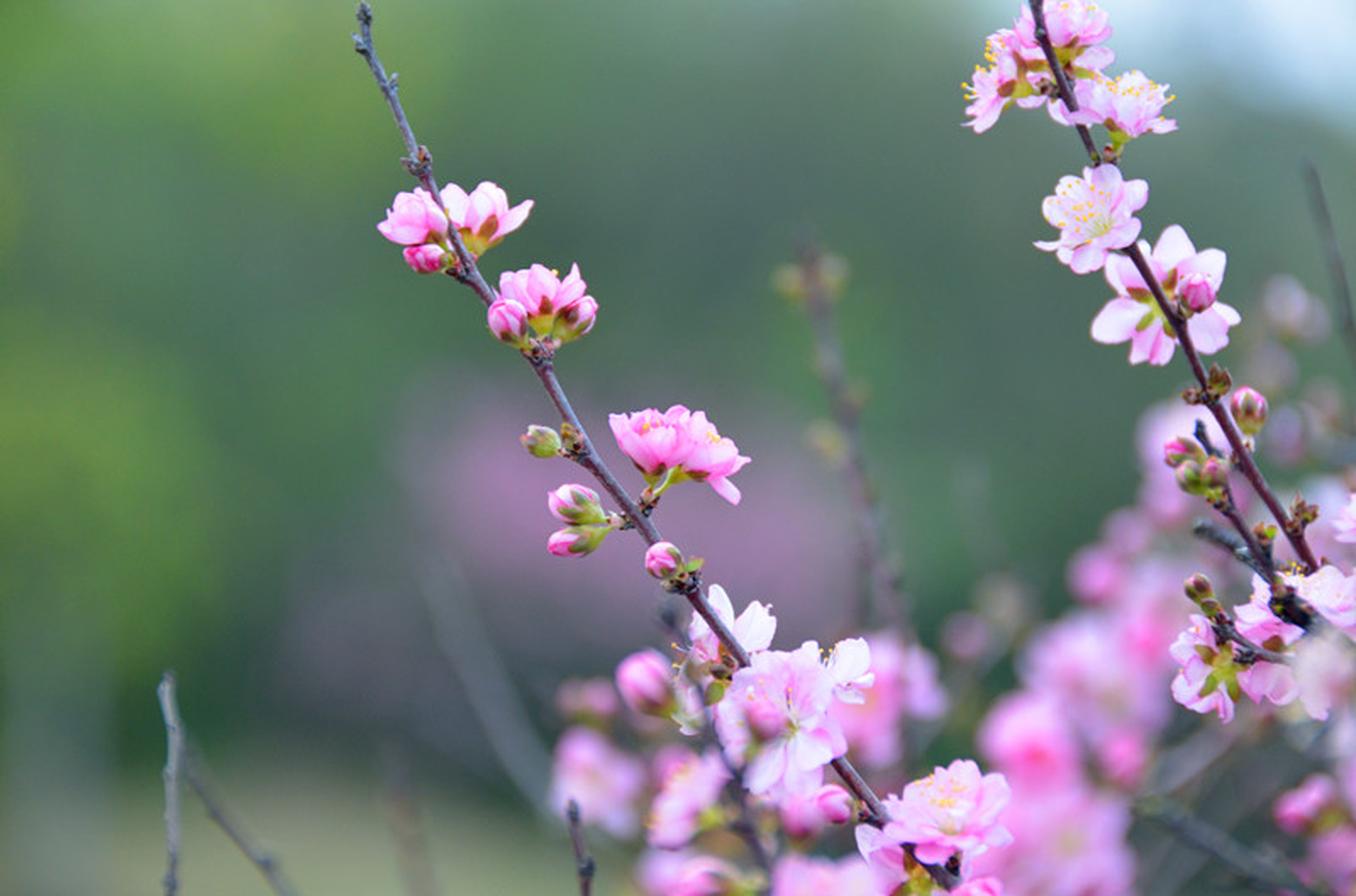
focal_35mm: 195
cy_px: 448
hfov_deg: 10.6
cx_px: 678
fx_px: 7326
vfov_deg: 7.0
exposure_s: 1/125
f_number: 5.6
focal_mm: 130
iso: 800
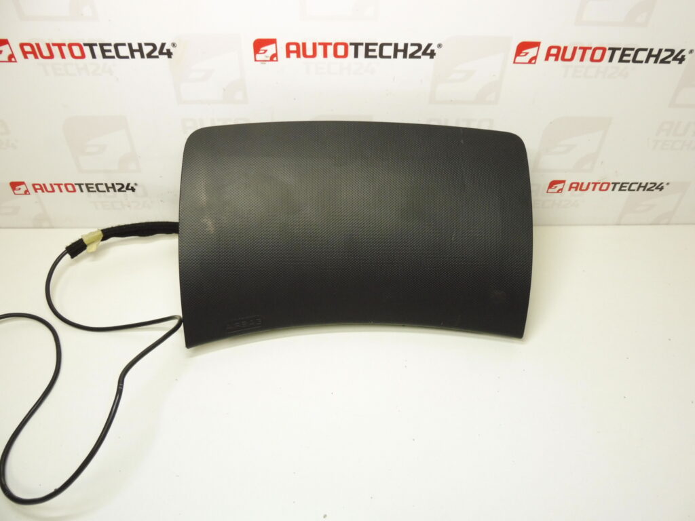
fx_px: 542
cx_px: 348
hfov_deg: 65.3
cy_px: 260
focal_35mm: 27
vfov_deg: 51.4
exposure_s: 1/60
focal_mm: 4.8
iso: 200
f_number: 4
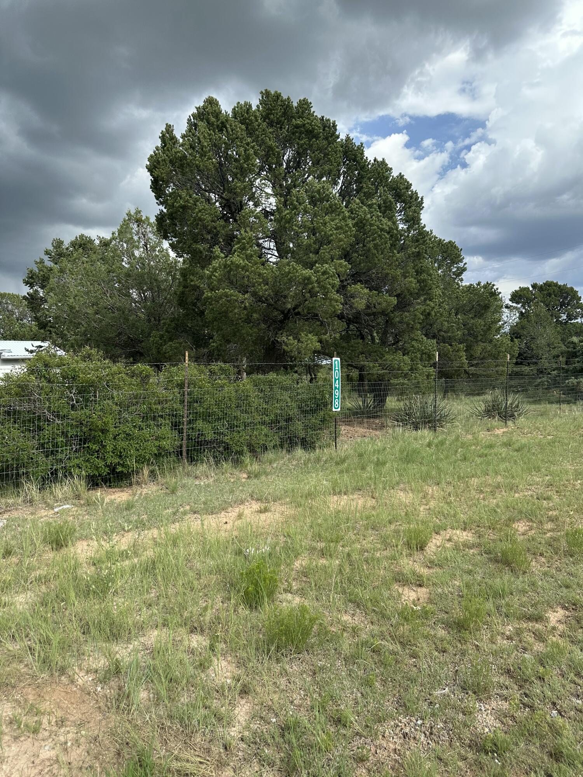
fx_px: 539
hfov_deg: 56.8
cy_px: 388
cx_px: 292
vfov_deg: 71.6
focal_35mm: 24
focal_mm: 6.86
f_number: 1.78
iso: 80
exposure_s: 1/2155
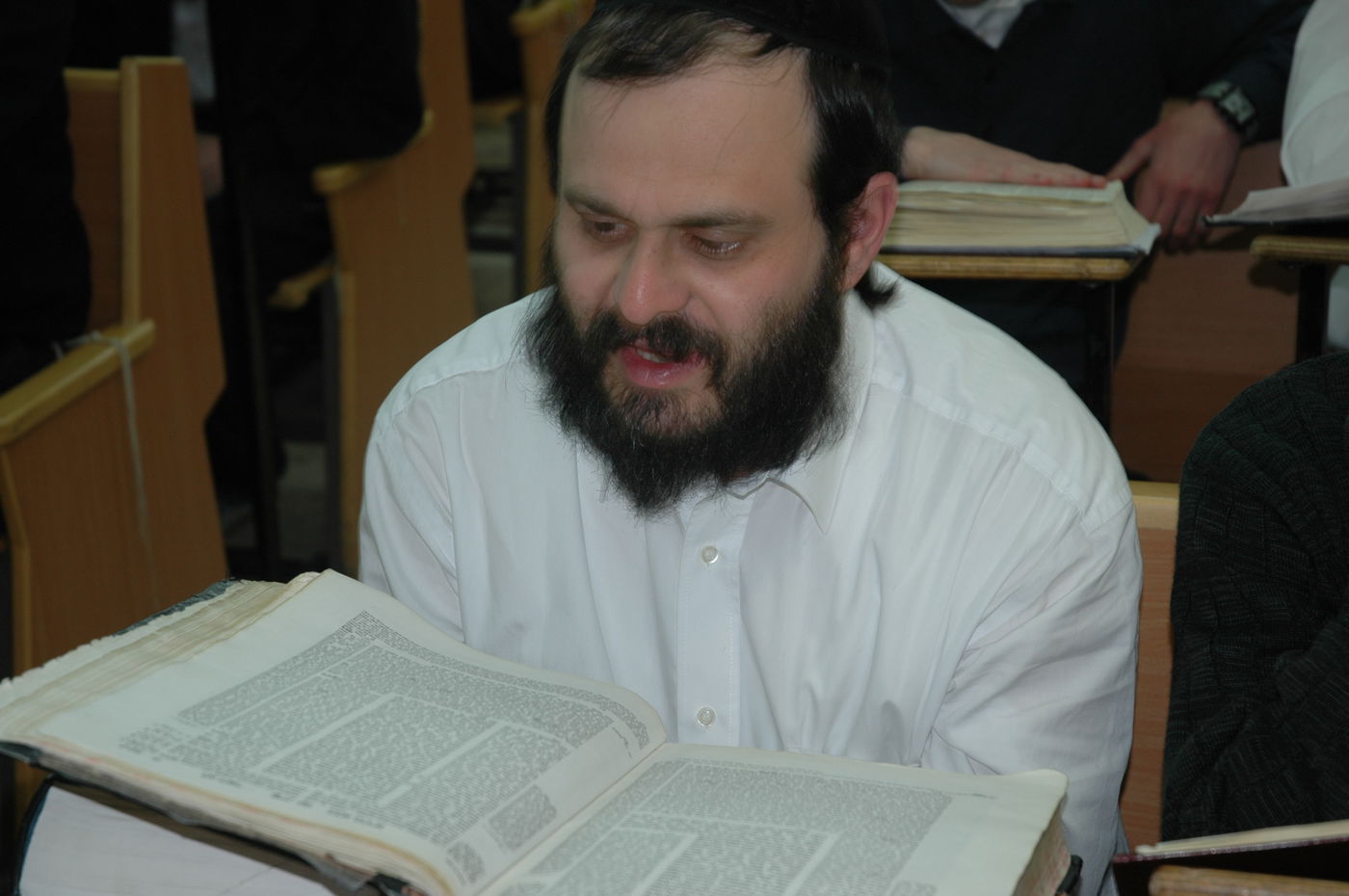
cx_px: 674
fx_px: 2807
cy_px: 448
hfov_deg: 27.0
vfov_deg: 18.1
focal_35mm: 75
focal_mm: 50
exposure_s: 1/60
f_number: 4.5
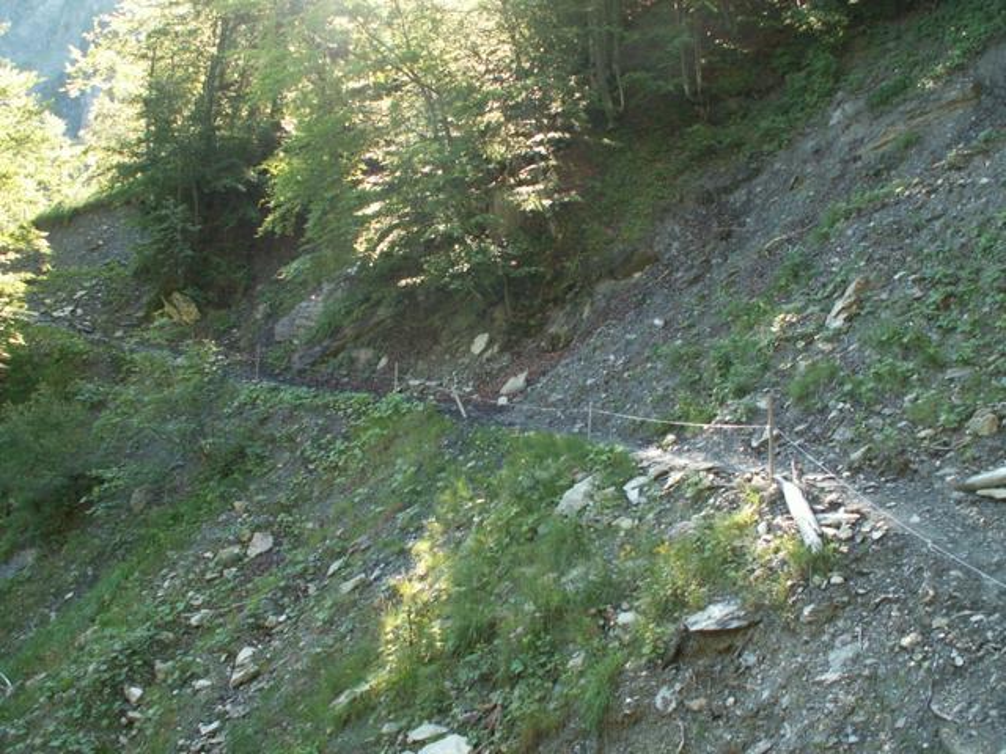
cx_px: 503
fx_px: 1017
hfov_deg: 52.6
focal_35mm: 35
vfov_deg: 40.7
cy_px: 377
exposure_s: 1/40
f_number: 2.8
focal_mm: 5.86
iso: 64
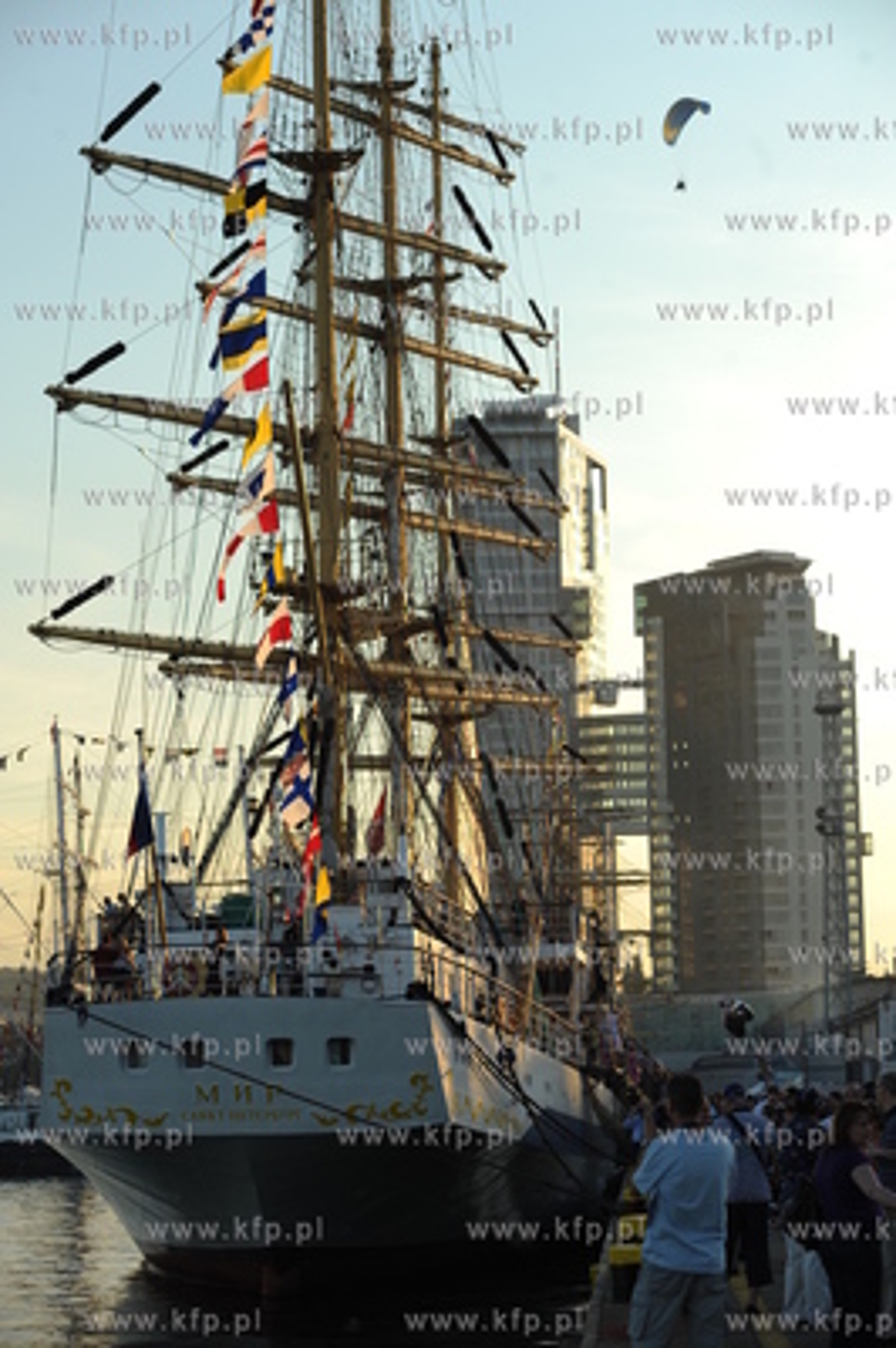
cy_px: 674
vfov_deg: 23.9
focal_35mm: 85
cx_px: 448
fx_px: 3179
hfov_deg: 16.0
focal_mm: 85
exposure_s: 1/400
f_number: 5.6
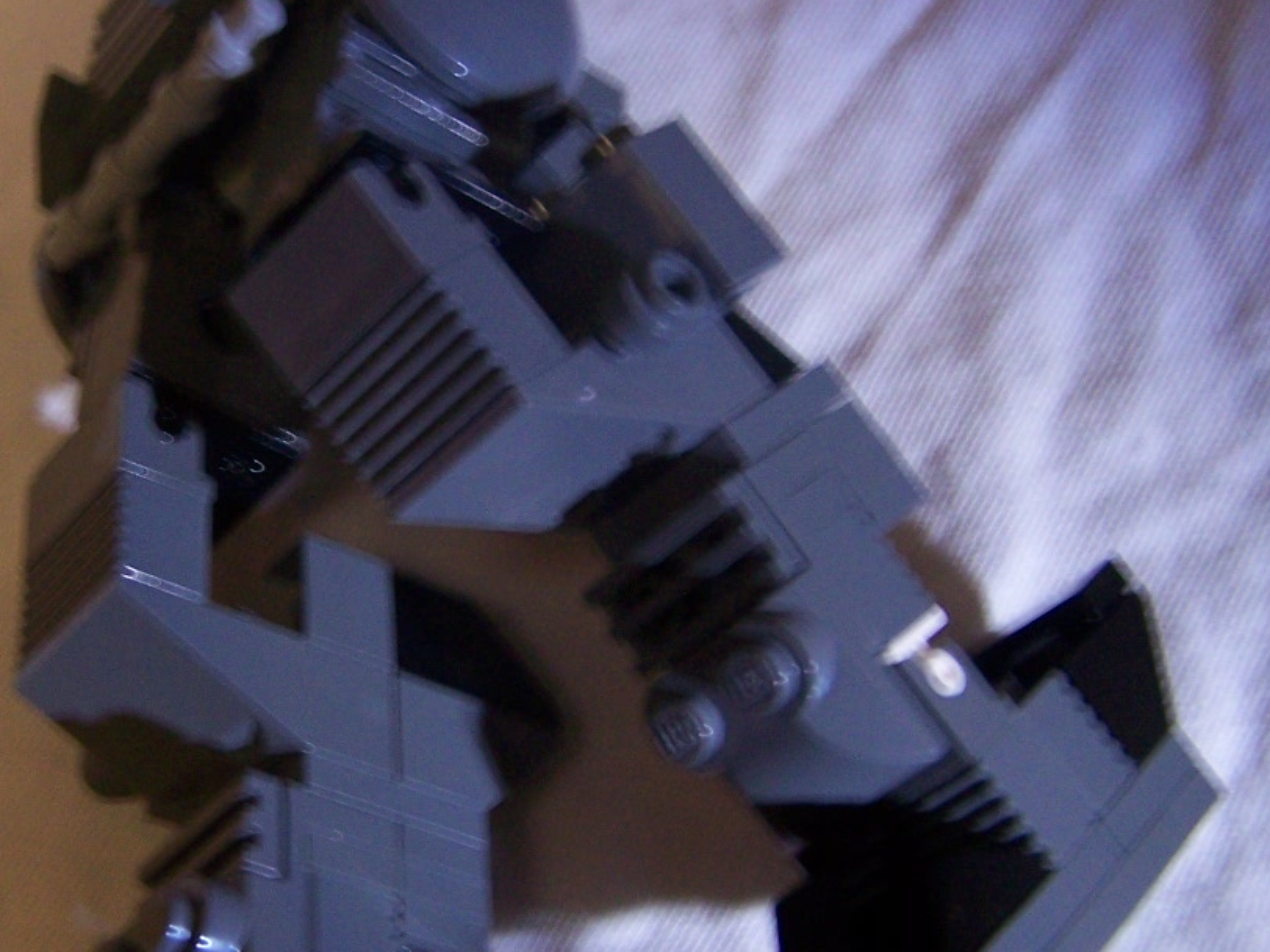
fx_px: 2568
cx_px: 319
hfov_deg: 27.4
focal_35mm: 70
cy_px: 538
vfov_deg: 21.0
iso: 160
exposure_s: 1/8
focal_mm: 6.3
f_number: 2.8
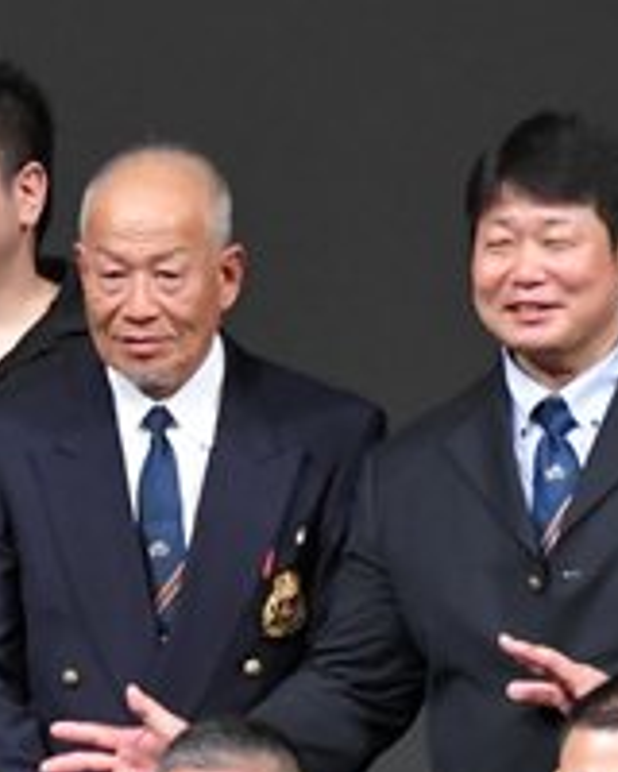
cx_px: -616
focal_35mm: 983
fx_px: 22474
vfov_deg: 2.0
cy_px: 899
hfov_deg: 1.6
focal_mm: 180
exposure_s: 1/400
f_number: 5.6
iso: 4000
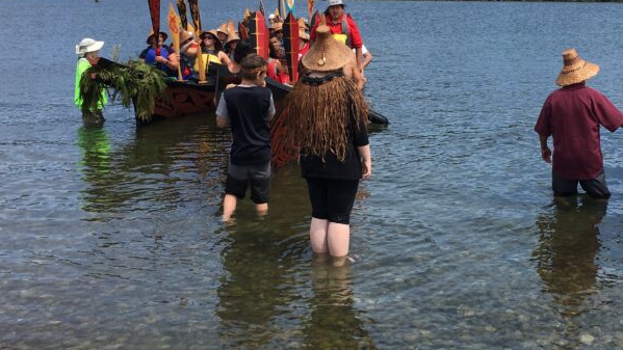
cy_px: 124
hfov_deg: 37.9
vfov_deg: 22.2
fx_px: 892
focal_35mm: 54
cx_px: 437
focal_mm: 4.15
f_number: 2.2
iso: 25
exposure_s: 1/1672
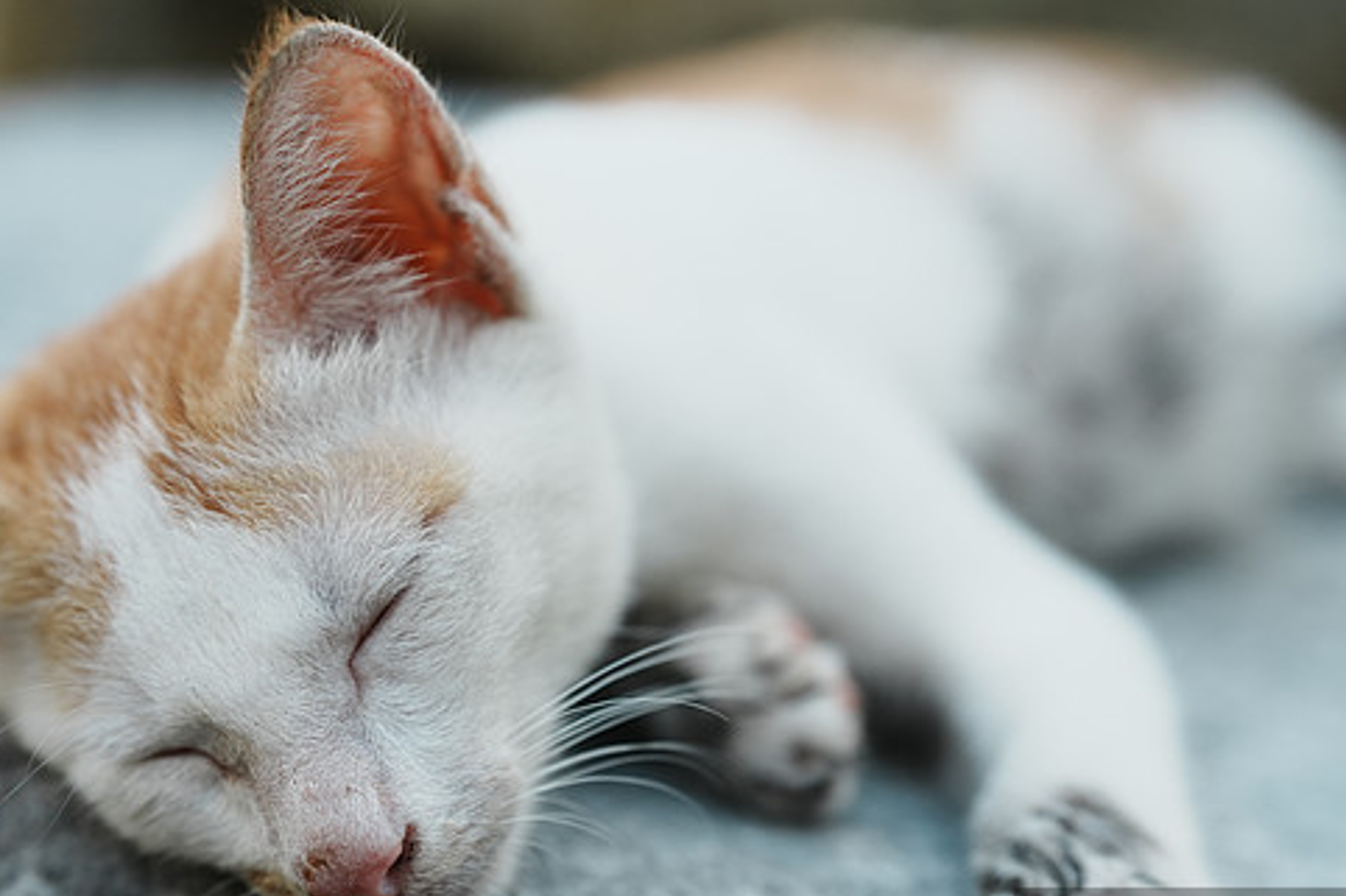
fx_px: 3102
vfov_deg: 16.4
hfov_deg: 24.4
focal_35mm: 83
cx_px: 519
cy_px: 632
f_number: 2.2
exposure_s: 1/800
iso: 250
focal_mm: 50
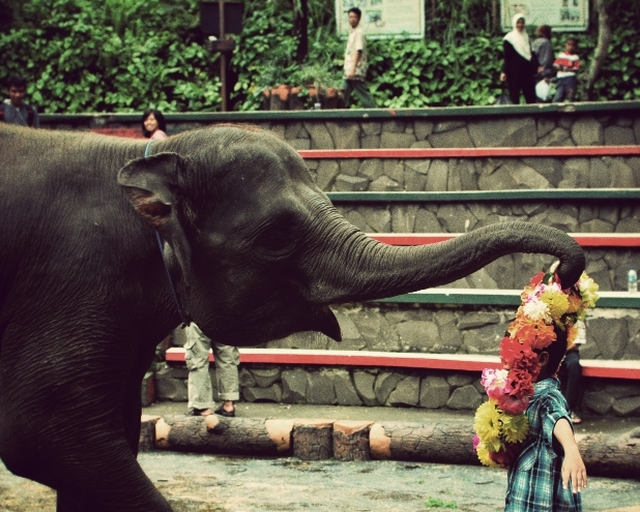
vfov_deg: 19.2
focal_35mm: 80
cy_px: 340
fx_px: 1511
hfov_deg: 23.9
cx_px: 372
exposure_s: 1/400
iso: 400
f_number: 4
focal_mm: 35
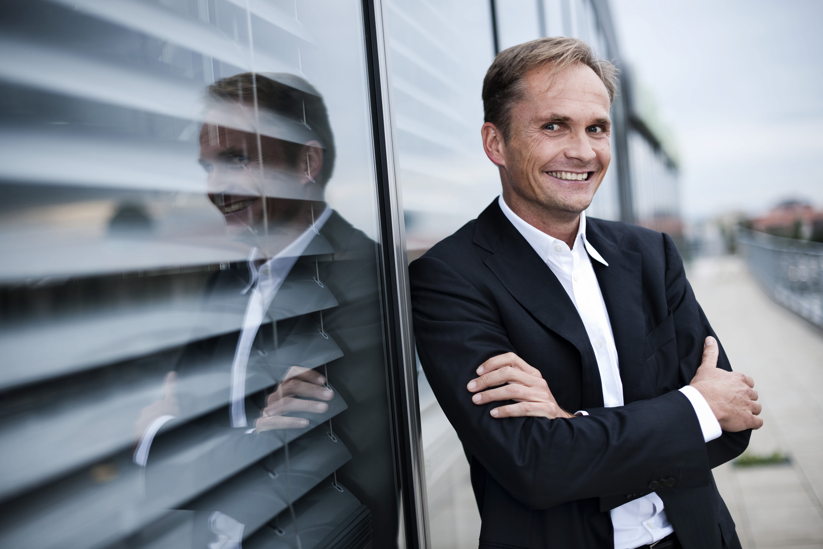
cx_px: 412
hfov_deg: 39.6
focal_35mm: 50
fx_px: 1143
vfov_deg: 27.0
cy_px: 274
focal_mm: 50
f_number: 2.2
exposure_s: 1/250
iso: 100
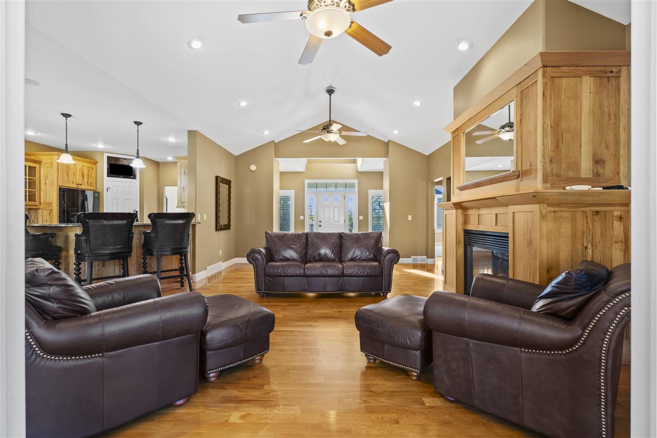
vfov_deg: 73.7
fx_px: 292
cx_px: 328
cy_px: 219
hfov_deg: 96.7
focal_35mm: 16
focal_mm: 16
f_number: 9
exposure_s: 1/1.25
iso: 400
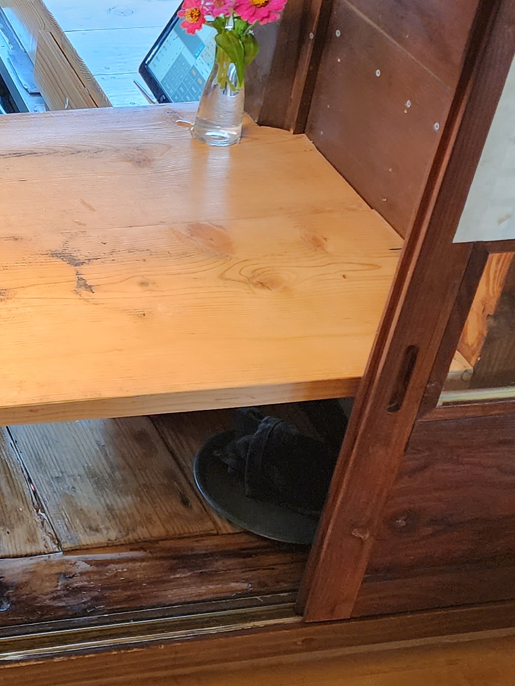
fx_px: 1388
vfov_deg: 27.6
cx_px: -152
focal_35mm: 70
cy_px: 217
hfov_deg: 19.4
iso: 500
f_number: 1.8
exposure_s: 1/120
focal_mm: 6.4
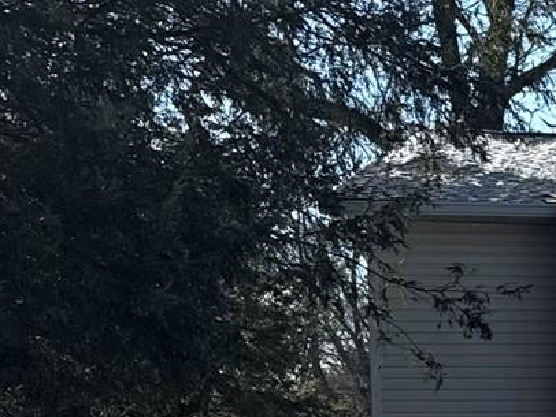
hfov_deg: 13.9
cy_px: 567
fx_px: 1945
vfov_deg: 11.9
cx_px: 1097
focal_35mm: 121
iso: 80
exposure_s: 1/3021
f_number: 1.78
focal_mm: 6.76
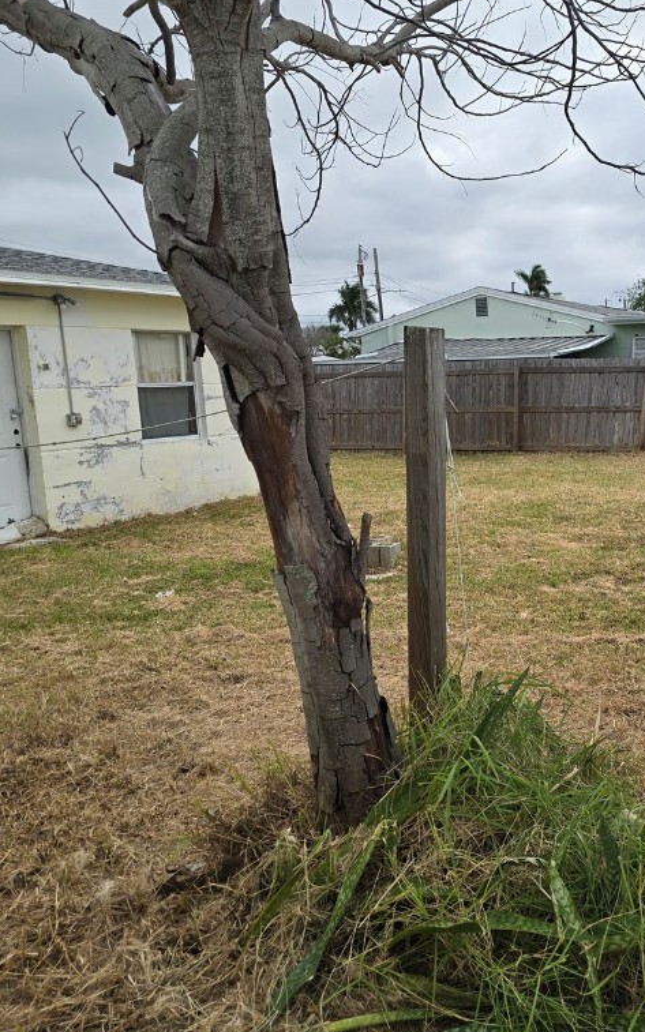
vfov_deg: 58.1
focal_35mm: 33
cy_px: 518
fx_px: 928
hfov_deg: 36.2
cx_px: 566
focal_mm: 6.3
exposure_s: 1/638
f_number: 1.7
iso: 12
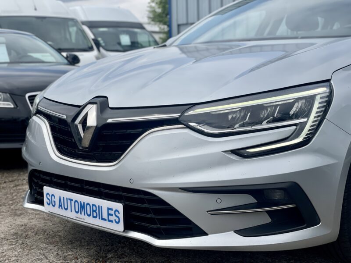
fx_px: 527
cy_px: 132
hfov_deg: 36.8
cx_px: 176
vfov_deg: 28.0
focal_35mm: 52
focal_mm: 6
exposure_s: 1/2519
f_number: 2
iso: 32
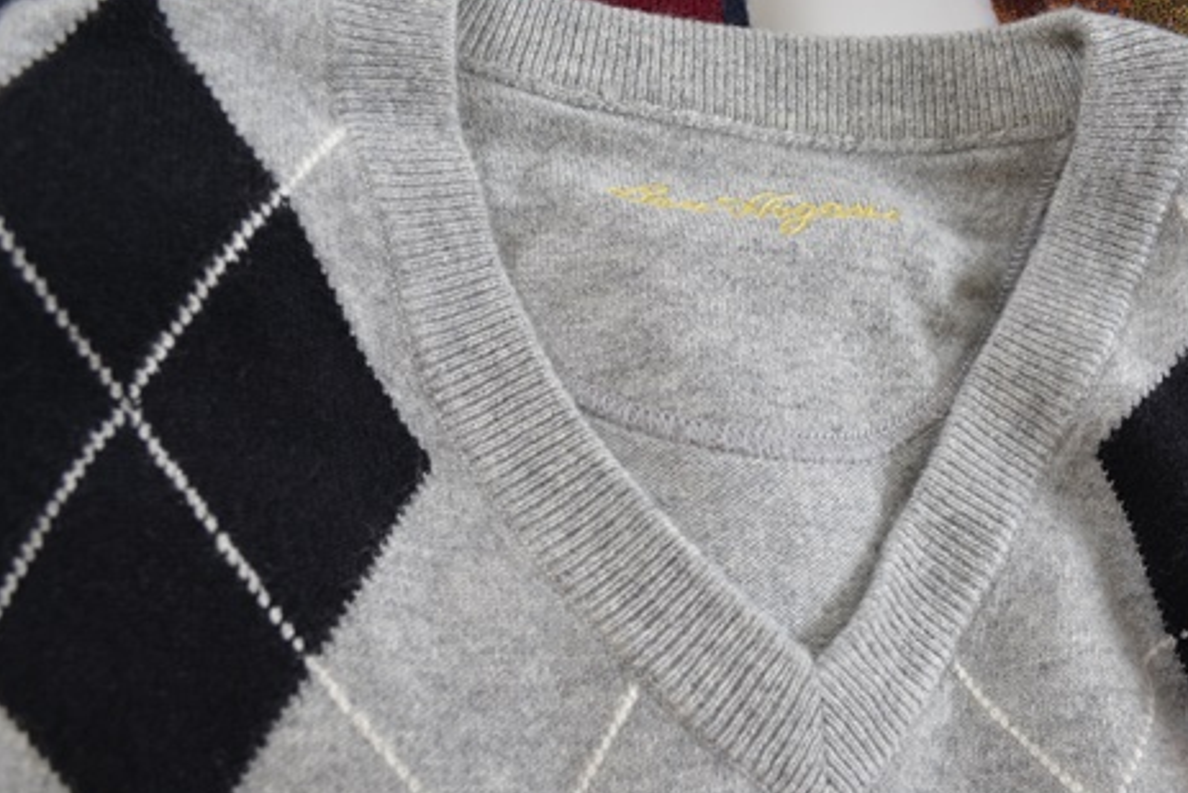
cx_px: 672
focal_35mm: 35
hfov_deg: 54.3
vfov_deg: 37.7
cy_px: 480
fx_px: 1155
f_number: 4.5
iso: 400
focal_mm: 18
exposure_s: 1/80
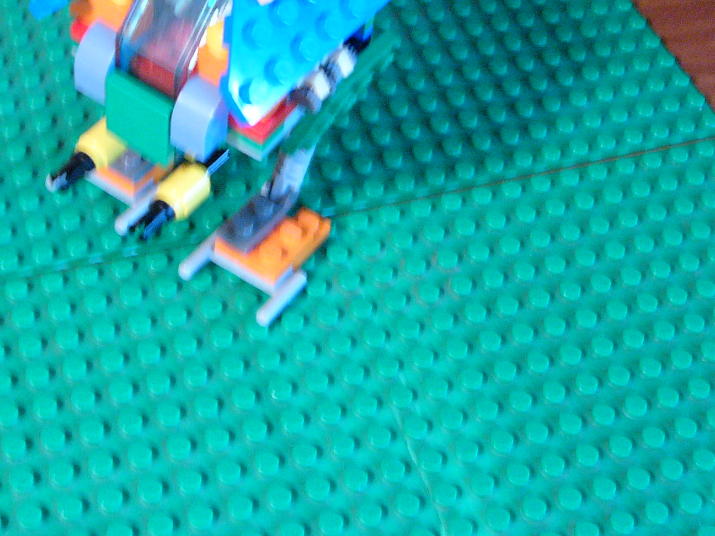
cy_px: 93
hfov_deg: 30.1
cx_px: 244
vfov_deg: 22.6
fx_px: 1322
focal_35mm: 64
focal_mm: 6
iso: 200
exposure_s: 1/10
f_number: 2.8
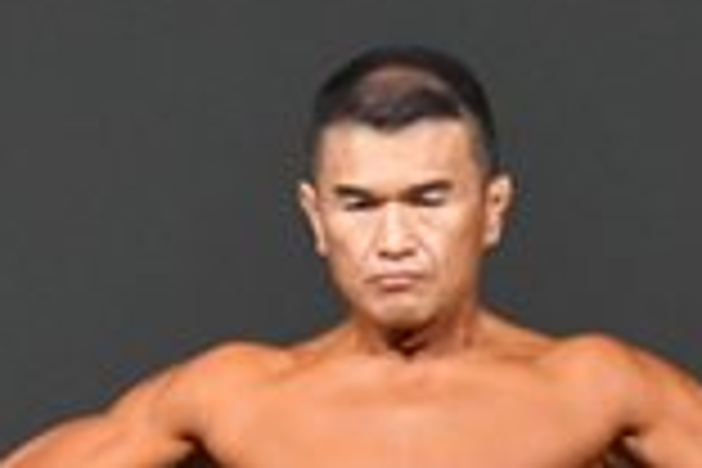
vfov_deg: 0.9
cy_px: 986
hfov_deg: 1.4
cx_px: -605
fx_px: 28994
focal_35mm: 1487
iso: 4000
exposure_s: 1/400
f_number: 5.6
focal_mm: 200
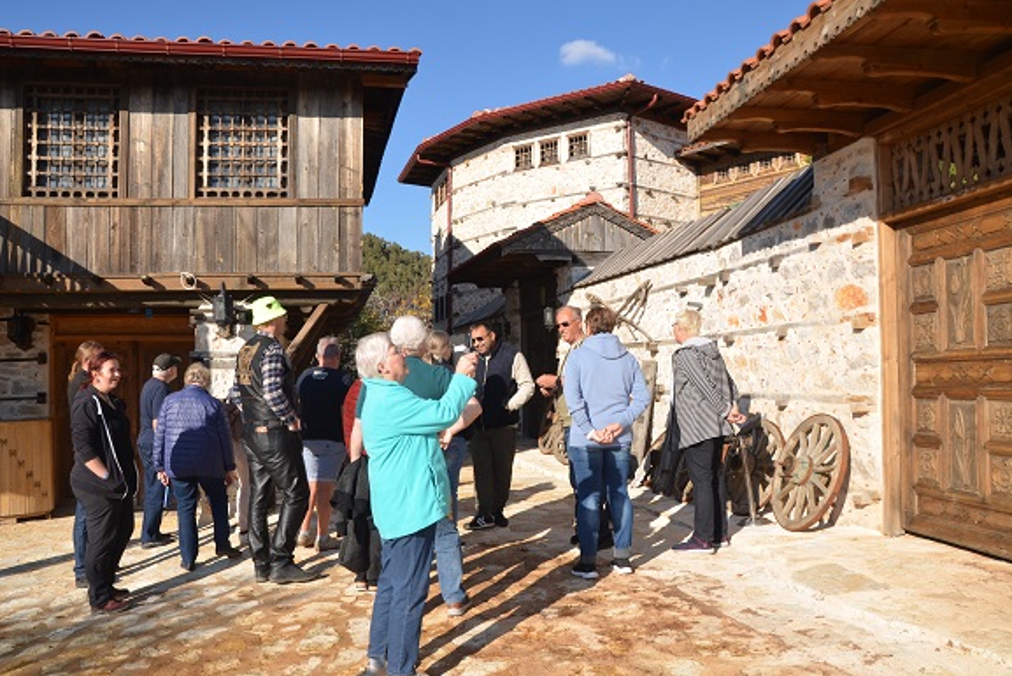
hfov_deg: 65.4
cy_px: 336
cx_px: 489
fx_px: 787
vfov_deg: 46.4
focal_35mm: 28
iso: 100
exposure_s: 1/250
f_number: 8
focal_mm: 18
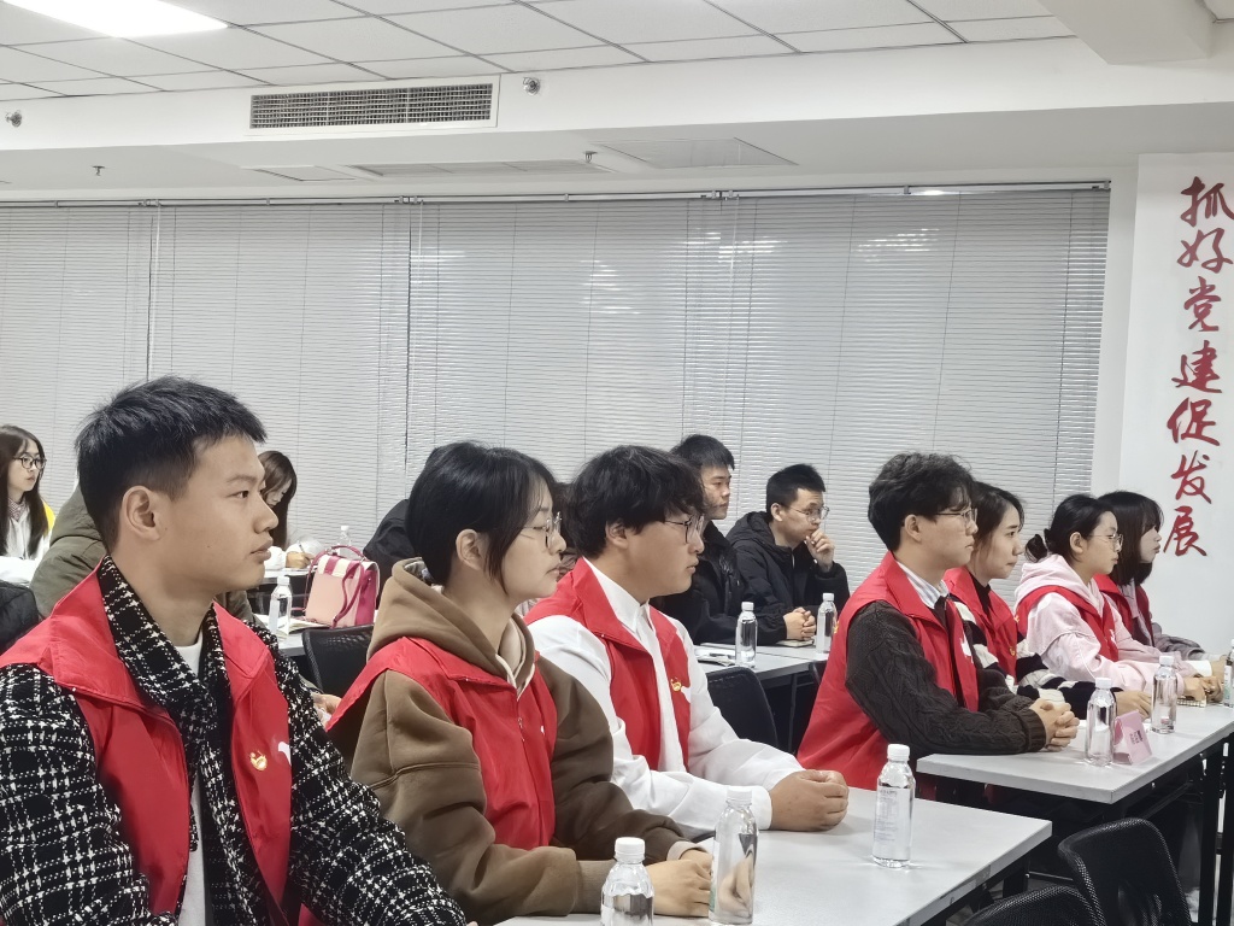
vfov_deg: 30.3
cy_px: 463
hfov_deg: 39.7
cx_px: 617
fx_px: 1711
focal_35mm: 48
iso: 500
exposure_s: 1/40
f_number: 4
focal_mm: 5.75
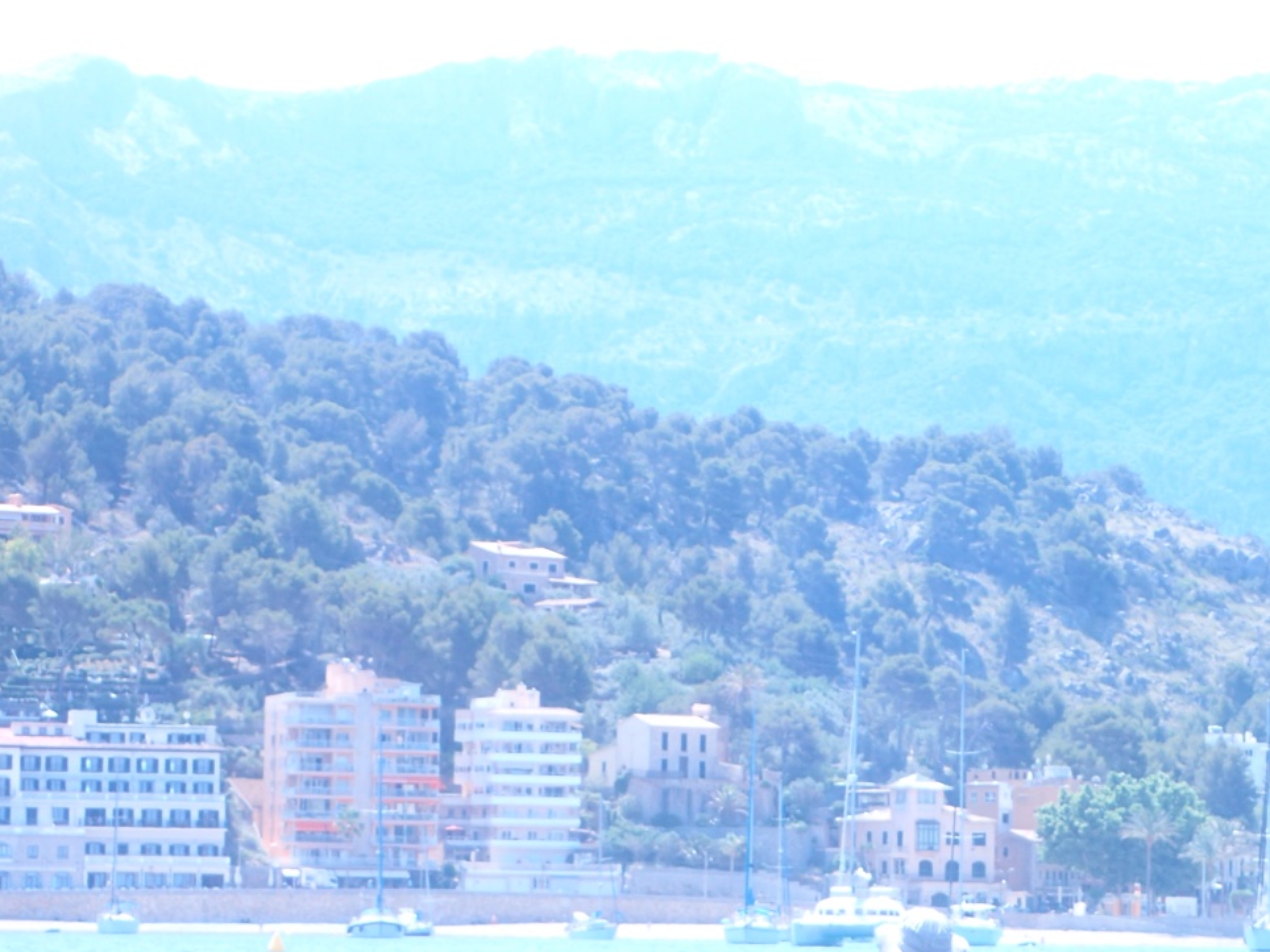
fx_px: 5540
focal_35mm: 151
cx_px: 884
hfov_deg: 13.1
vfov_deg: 9.8
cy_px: 639
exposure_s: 1/160
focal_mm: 16.48
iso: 100
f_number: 4.7
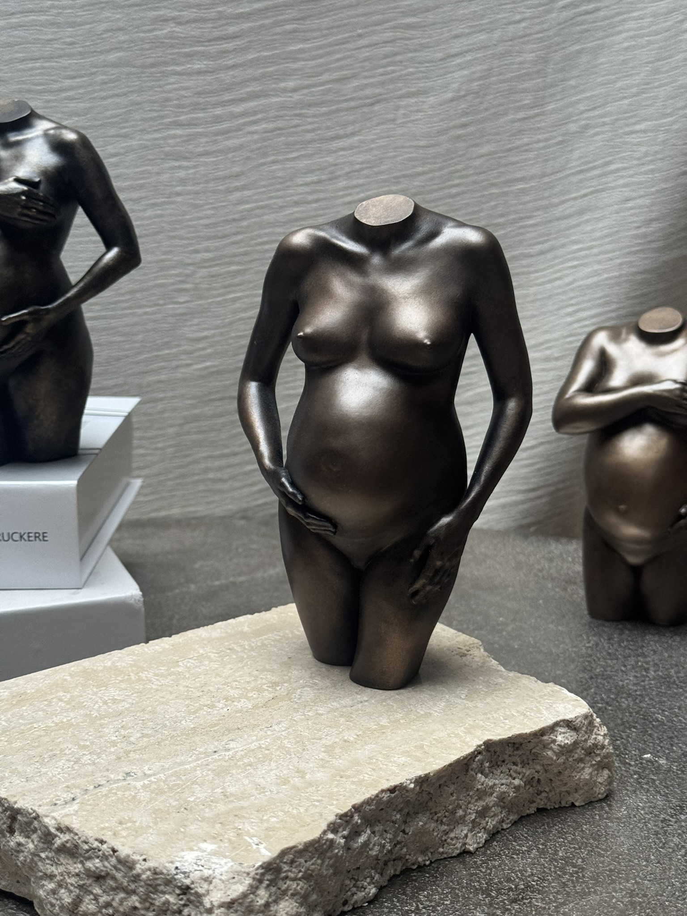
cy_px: 458
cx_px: 344
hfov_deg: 30.3
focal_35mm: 48
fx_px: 1270
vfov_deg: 39.7
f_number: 1.78
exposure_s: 1/40
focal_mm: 6.76
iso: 320
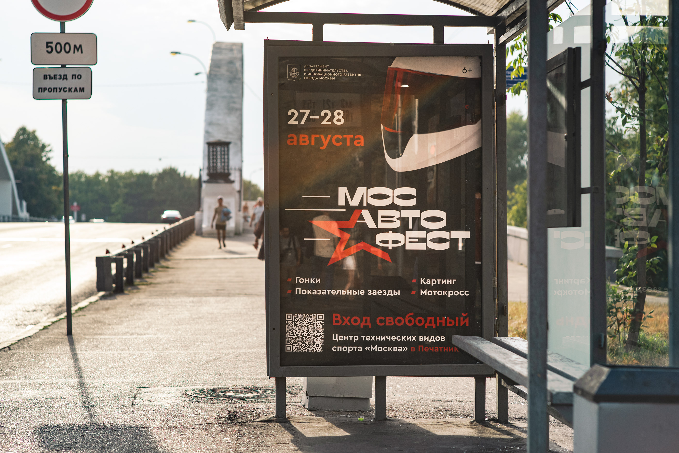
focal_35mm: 85
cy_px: 226
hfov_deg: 23.9
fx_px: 1604
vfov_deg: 16.1
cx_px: 340
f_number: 4
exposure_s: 1/640
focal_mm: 85
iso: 250
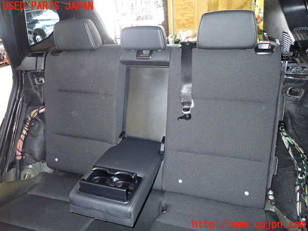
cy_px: 116
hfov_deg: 69.4
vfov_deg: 54.9
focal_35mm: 25
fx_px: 222
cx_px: 154
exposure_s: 1/30
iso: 800
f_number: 2
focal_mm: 4.5
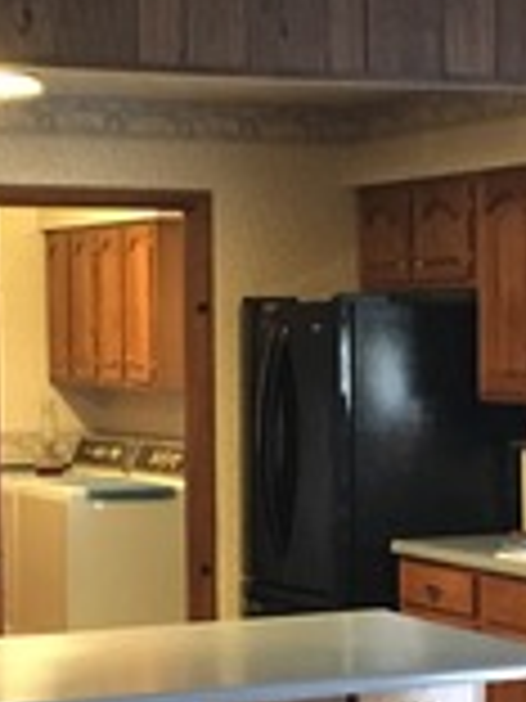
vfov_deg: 18.1
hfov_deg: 13.7
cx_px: 236
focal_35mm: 108
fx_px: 2188
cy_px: 558
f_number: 2.2
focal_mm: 4.15
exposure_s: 1/15
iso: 320
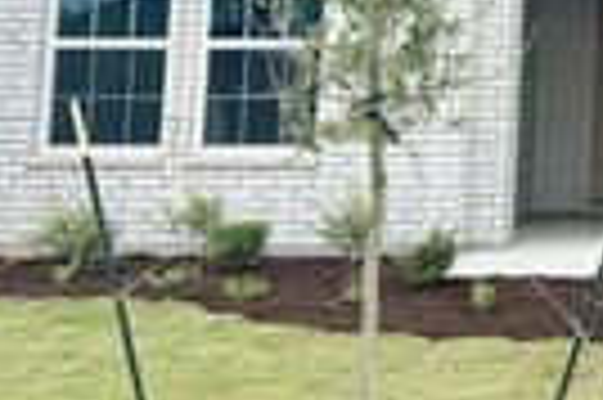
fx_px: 1556
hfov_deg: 19.8
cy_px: -115
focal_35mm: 93
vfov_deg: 14.1
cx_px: 828
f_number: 1.78
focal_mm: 6.76
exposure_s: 1/3096
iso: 80
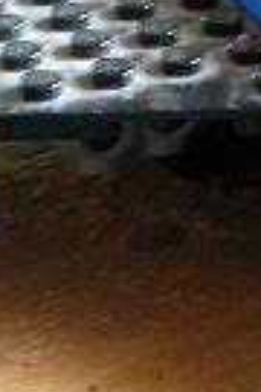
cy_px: 142
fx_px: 1675
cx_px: 287
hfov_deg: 8.8
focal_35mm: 154
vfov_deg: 13.3
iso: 200
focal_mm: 5.8
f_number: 2.8
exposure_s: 1/4.9
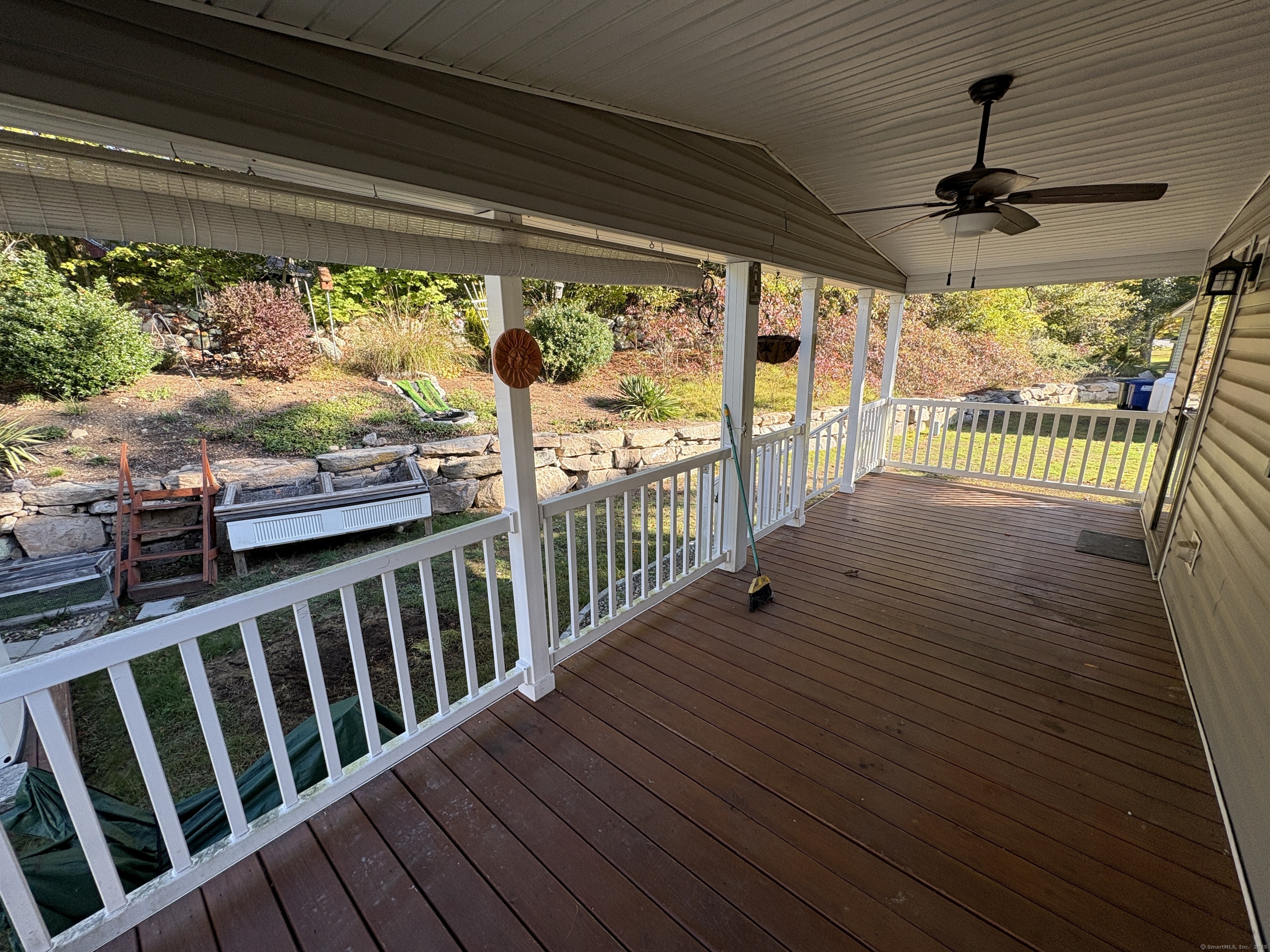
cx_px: 635
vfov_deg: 85.7
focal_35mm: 14
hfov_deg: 102.1
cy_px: 476
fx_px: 514
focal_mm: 2.22
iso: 40
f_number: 2.2
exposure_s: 1/352
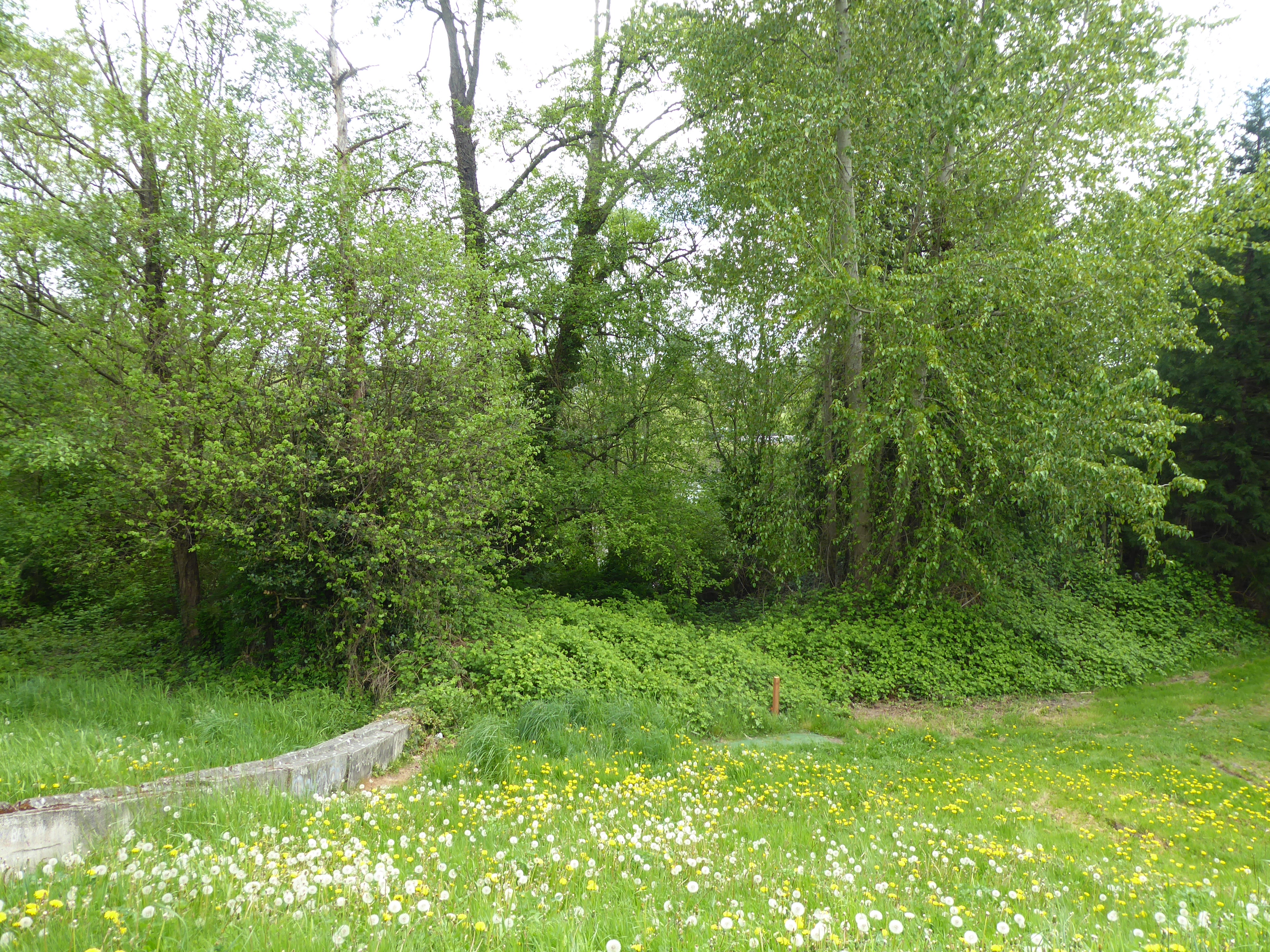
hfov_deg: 61.7
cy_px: 476
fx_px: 1064
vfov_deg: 48.2
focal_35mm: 29
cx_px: 635
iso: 80
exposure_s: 1/125
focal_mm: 5
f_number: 3.5
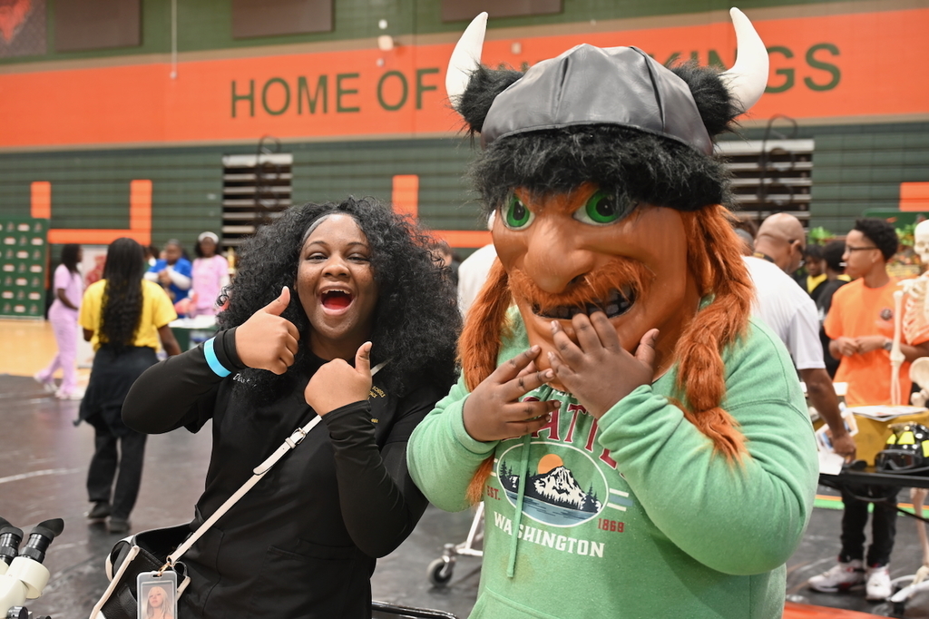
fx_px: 1212
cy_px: 310
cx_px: 464
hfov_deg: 41.9
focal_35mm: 47
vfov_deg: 28.6
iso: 560
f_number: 4
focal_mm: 47
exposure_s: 1/60
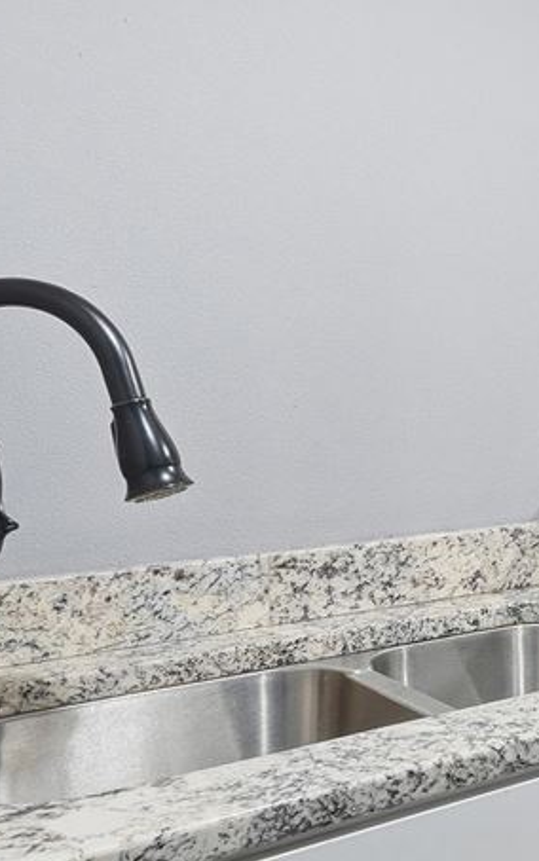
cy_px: 367
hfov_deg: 20.5
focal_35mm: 46
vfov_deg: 43.4
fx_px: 1080
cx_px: 947
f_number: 9
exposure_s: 1/60
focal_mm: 16
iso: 250
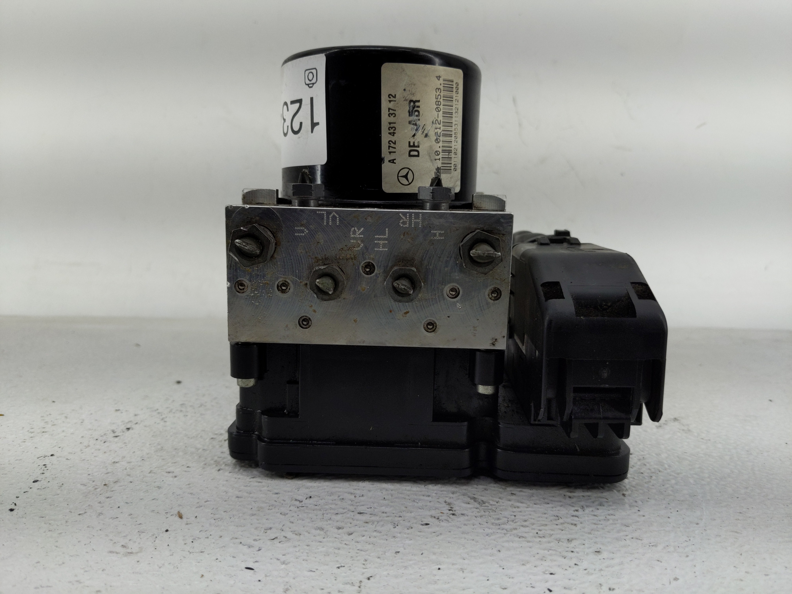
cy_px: 297
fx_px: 572
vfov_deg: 54.9
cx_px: 396
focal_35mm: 25
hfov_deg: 69.4
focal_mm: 4.38
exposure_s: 1/175
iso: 55
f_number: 1.73
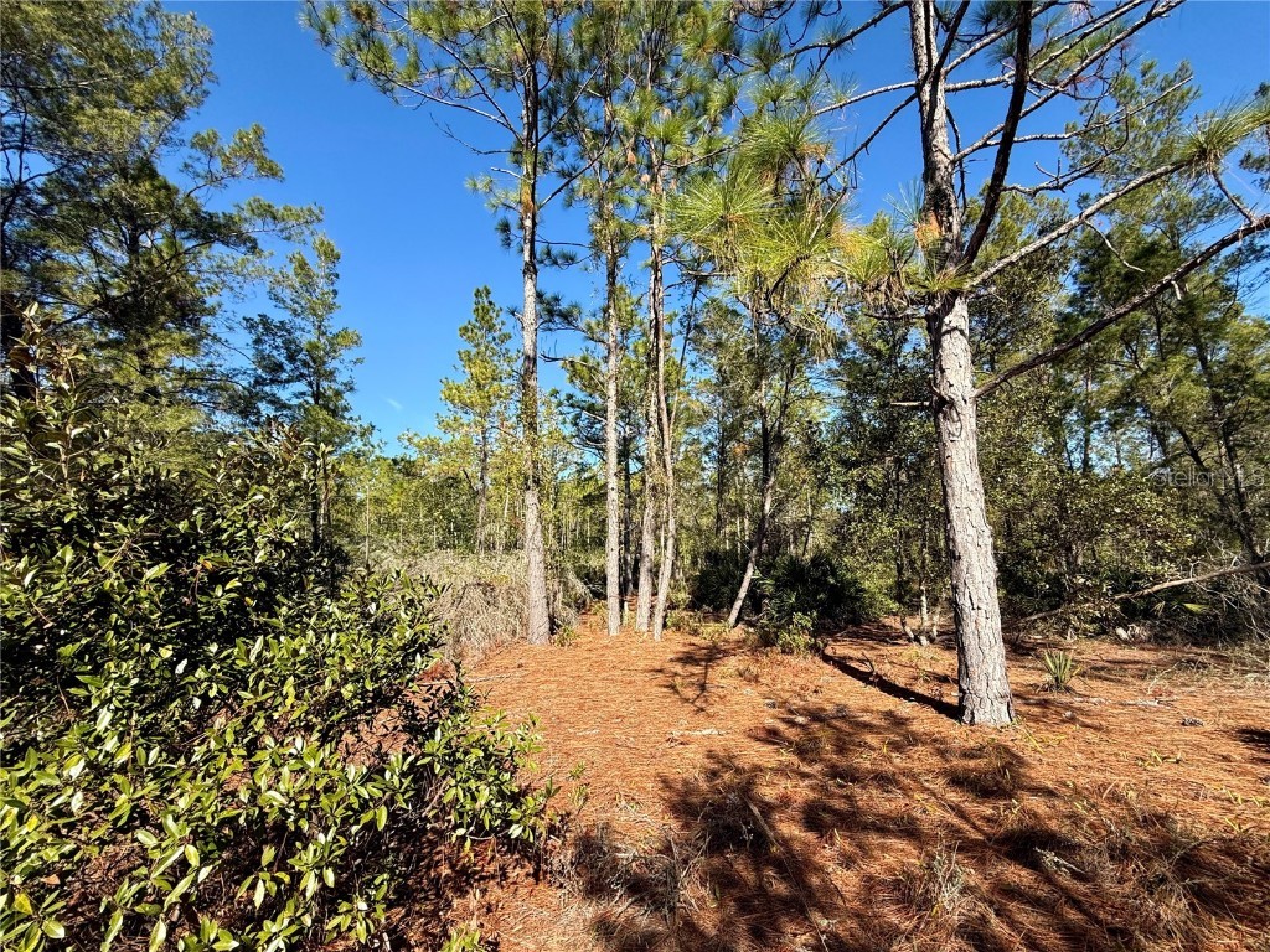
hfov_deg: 102.1
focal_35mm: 14
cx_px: 635
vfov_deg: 85.7
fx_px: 514
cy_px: 476
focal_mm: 2.22
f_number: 2.2
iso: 50
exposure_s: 1/985
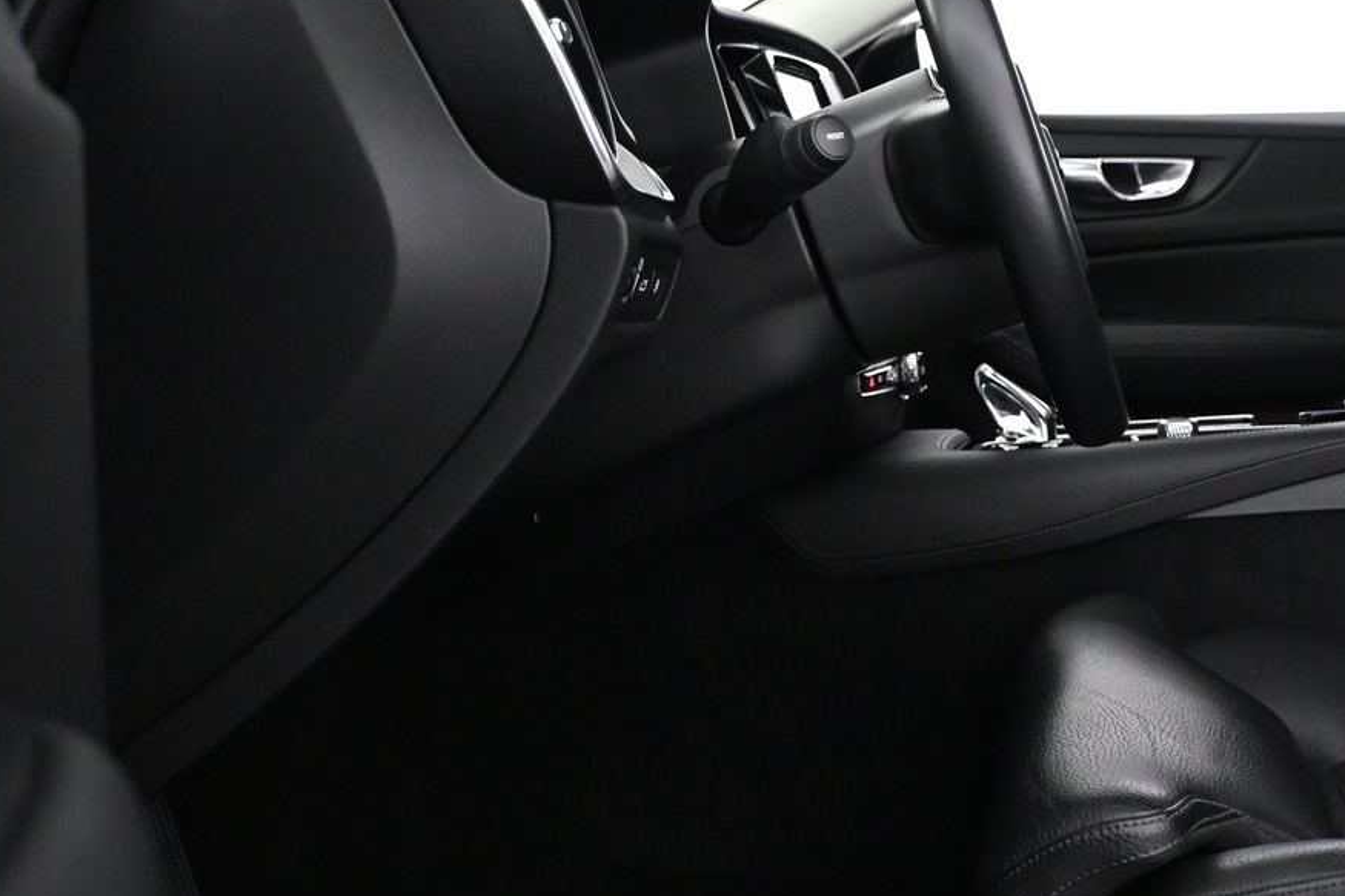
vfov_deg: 26.6
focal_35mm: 50
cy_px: 221
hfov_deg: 37.1
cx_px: 1204
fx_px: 1868
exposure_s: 1/60
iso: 4000
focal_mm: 18
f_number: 3.5
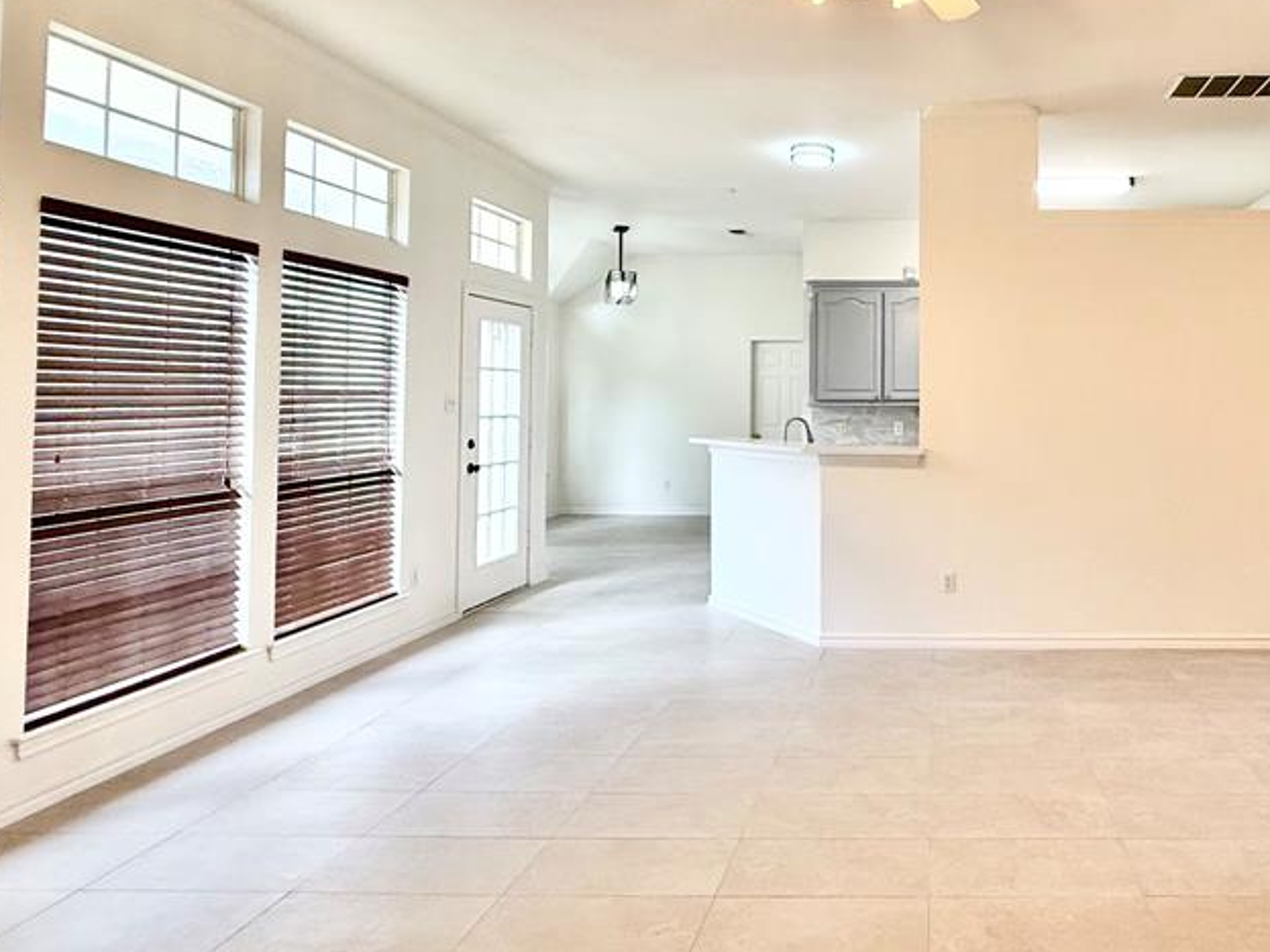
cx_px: 934
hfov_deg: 69.6
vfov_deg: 58.2
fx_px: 844
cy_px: 367
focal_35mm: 23
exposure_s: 1/120
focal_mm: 2.22
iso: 200
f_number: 2.2
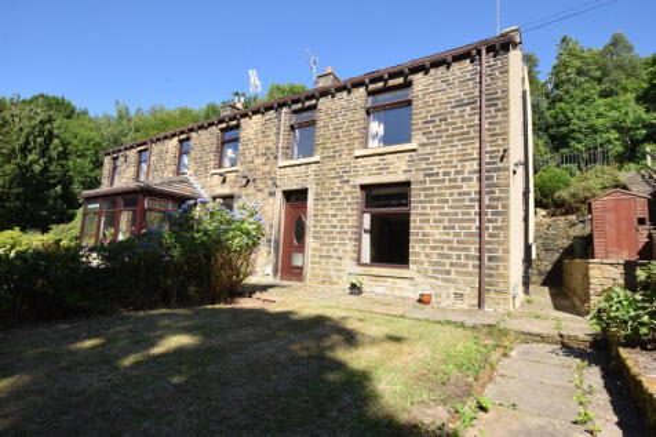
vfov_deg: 67.3
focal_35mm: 18
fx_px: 328
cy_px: 218
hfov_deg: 90.0
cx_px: 328
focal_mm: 12
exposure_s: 1/200
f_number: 14
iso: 500
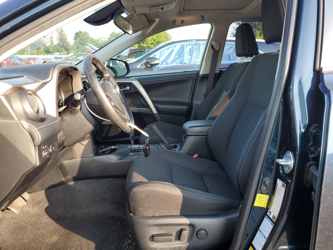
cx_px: 166
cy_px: 125
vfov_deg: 53.1
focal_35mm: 26
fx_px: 250
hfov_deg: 67.3
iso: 50
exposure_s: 1/250
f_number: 1.5
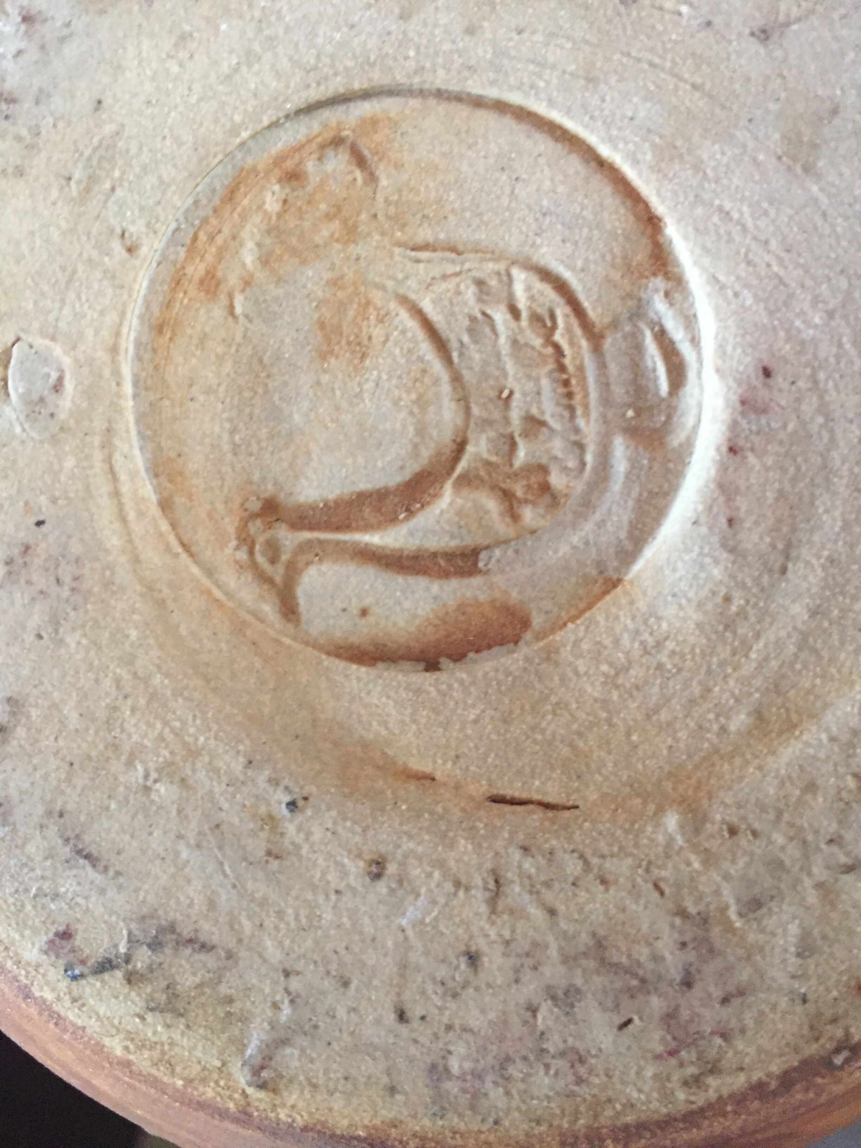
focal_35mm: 29
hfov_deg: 48.2
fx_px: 962
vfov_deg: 61.7
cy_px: 574
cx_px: 430
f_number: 2.2
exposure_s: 1/17
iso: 250
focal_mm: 4.15
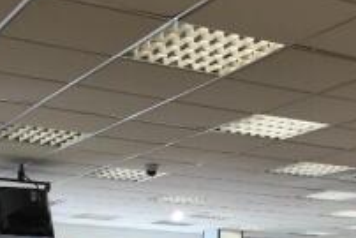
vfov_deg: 15.9
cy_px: 253
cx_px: 214
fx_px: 831
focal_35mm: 84
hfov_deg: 24.1
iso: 25
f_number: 1.8
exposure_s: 1/100
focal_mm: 3.99
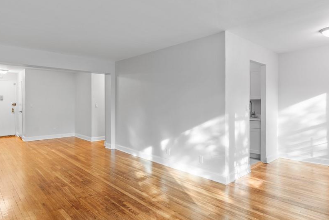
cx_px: 154
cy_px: 106
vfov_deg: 57.2
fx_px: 201
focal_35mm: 22
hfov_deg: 78.5
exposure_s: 1/2
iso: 400
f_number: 8
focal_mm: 16
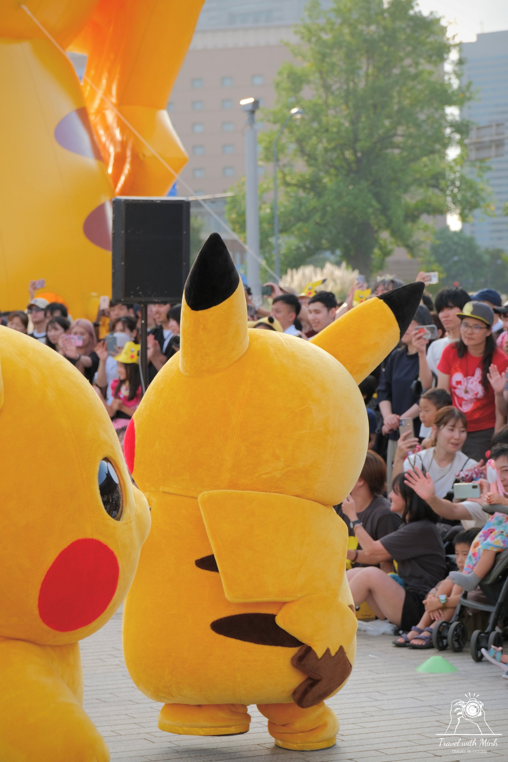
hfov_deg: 13.0
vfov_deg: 19.5
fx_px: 2222
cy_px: 381
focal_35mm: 105
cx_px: 254
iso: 800
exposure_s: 1/680
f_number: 5.6
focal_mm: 70
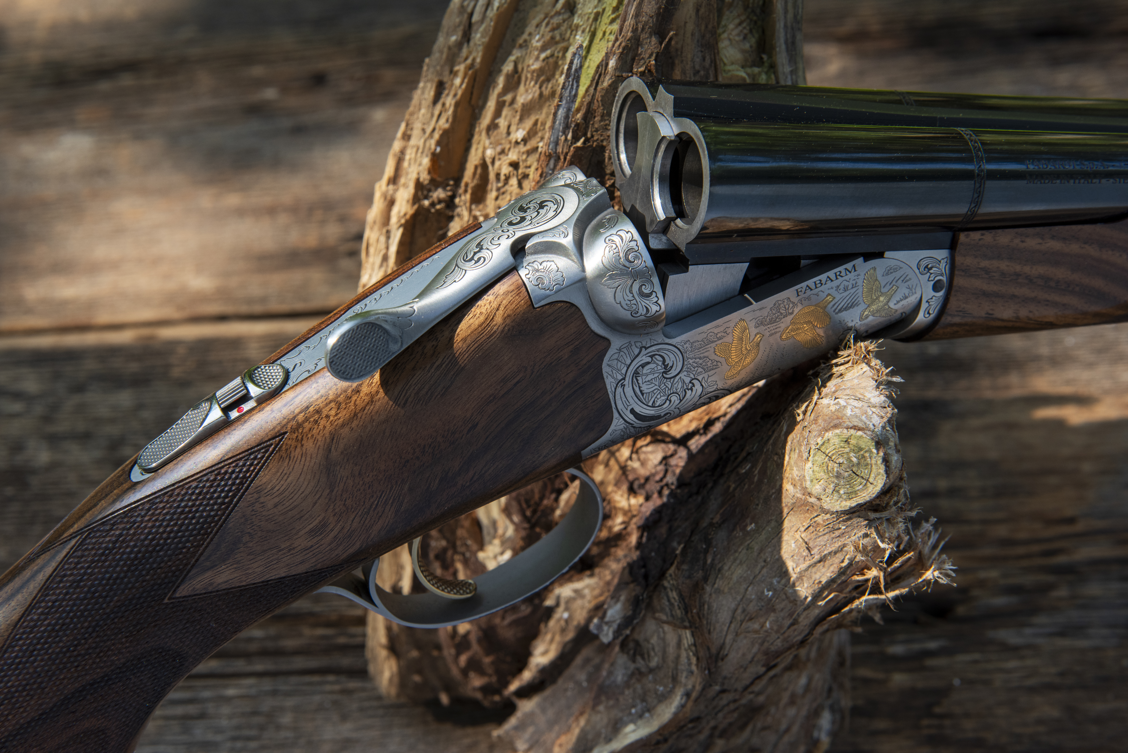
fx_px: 1724
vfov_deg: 24.6
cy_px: 376
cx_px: 564
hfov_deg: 36.2
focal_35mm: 55
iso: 400
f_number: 11
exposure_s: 1/160
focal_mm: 55
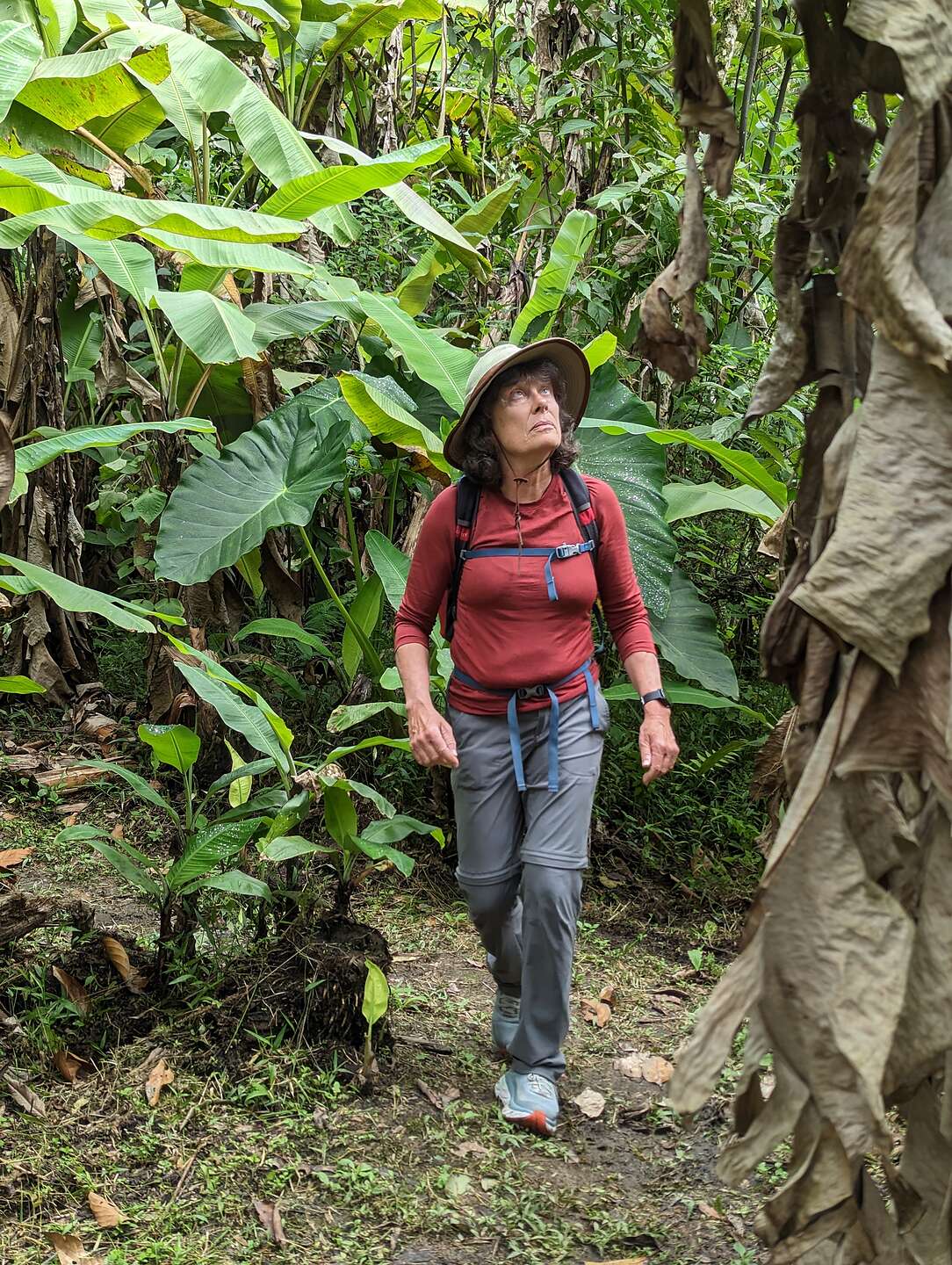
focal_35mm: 48
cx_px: 476
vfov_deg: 39.6
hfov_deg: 30.3
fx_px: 1756
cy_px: 632
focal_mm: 6.81
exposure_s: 1/229
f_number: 1.85
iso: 39
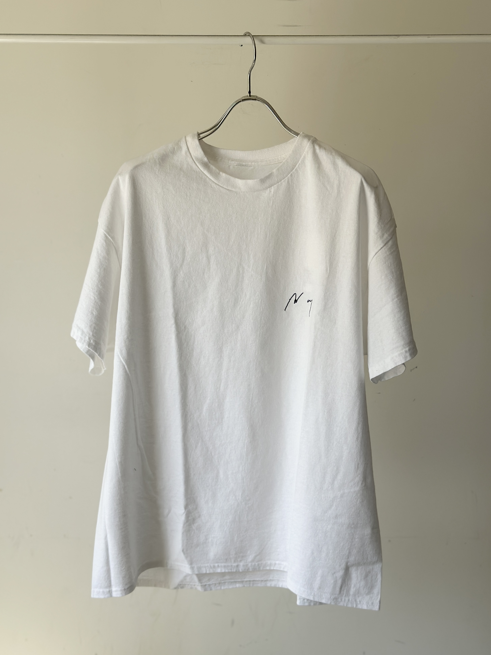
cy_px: 328
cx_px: 246
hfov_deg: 30.3
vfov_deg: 39.7
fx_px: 908
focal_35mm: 48
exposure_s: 1/623
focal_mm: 6.86
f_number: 1.78
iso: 80
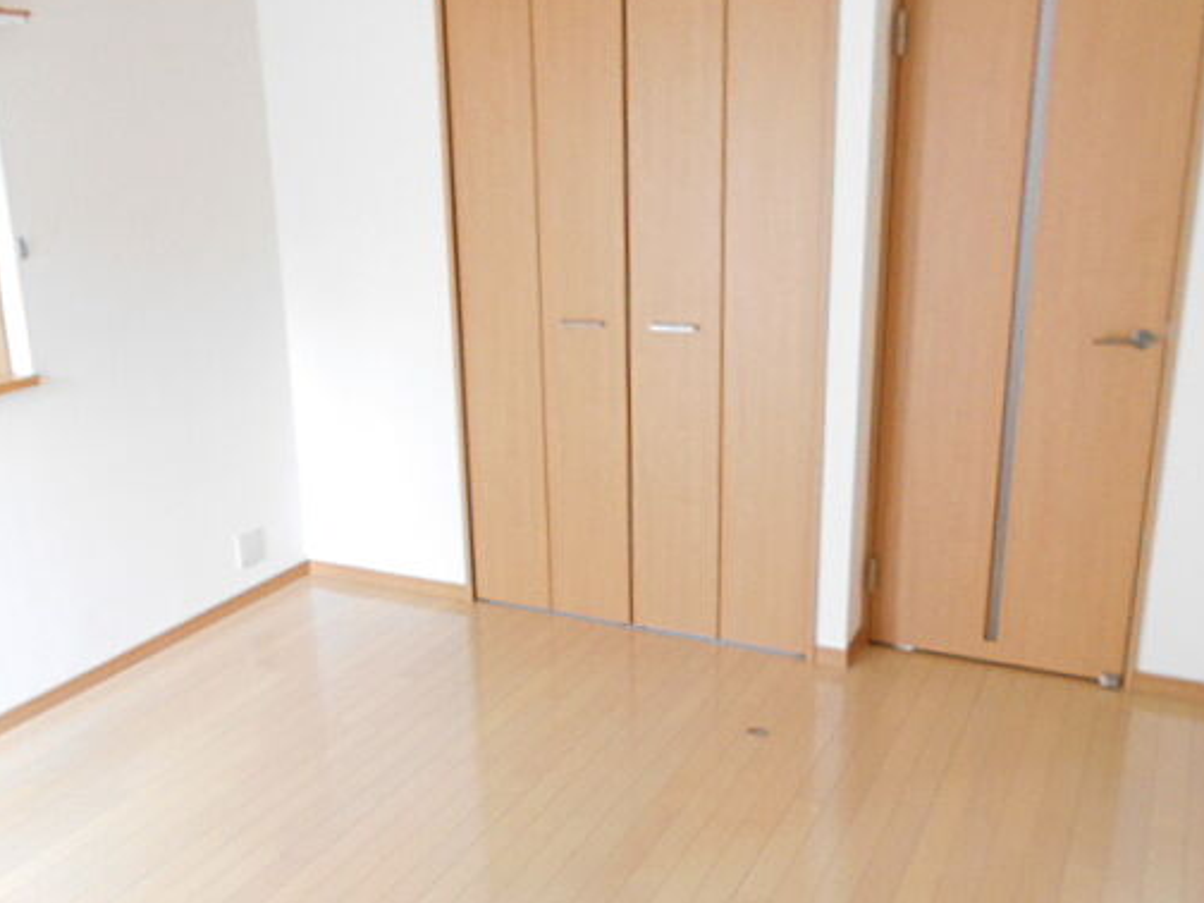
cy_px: 502
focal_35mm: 33
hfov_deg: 55.2
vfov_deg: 42.9
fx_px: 1148
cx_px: 528
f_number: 3.2
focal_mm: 4.6
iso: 280
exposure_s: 1/30
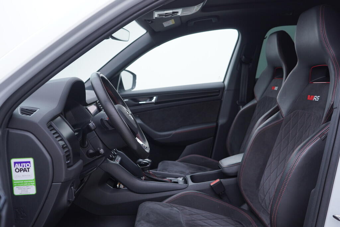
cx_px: 170
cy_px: 114
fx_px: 340
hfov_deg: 53.1
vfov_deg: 36.9
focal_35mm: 36
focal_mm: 24
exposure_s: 1/50
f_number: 3.2
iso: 125
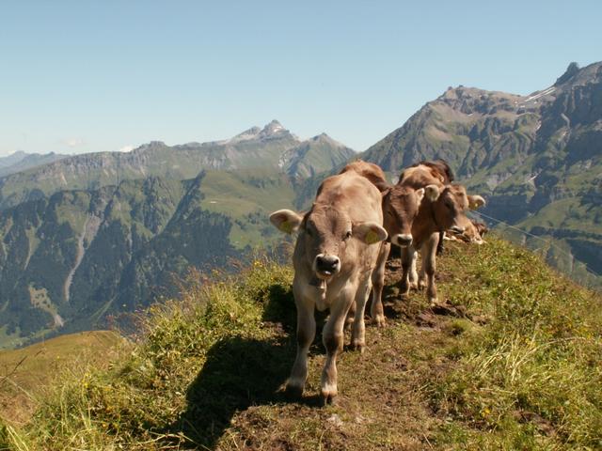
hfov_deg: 42.1
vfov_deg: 32.2
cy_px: 226
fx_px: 783
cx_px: 301
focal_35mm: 45
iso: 50
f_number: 8
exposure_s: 1/100
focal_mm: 7.49
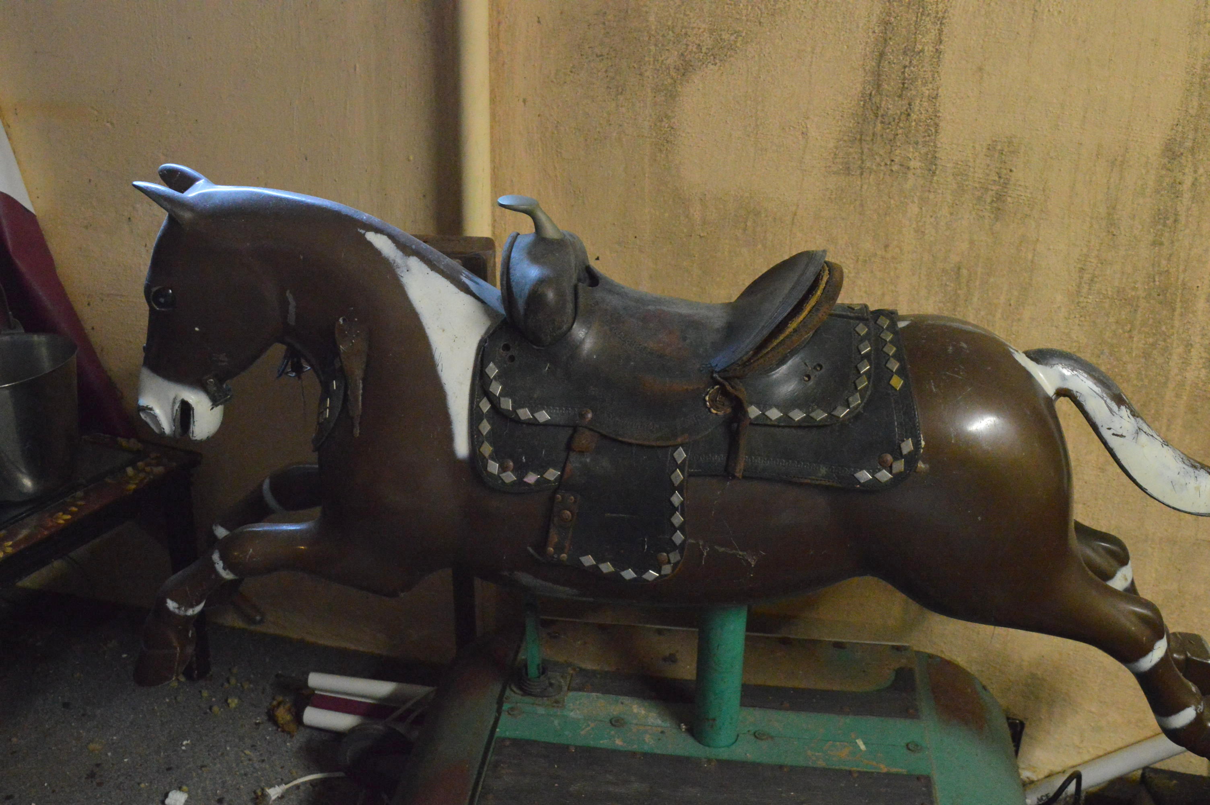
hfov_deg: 51.3
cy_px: 402
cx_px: 605
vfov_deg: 35.4
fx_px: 1259
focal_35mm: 38
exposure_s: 1/40
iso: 6400
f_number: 5.6
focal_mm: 25
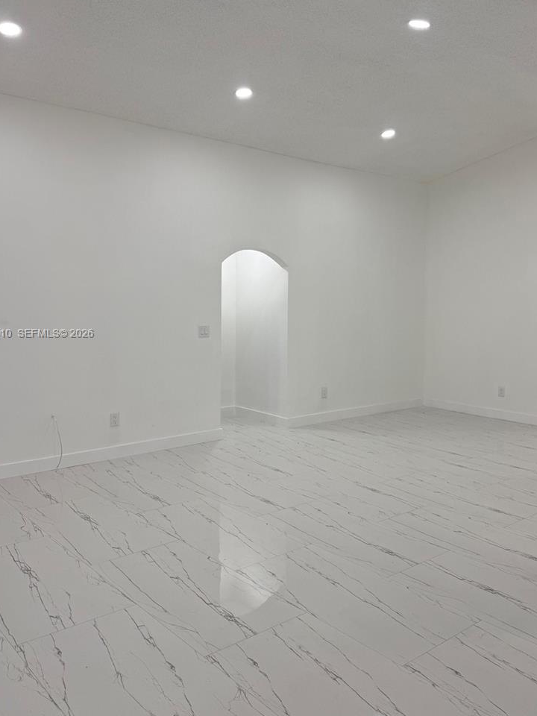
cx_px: 291
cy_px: 334
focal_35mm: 30
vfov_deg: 59.9
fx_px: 621
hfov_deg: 46.8
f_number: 1.78
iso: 125
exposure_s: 1/234
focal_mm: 6.76
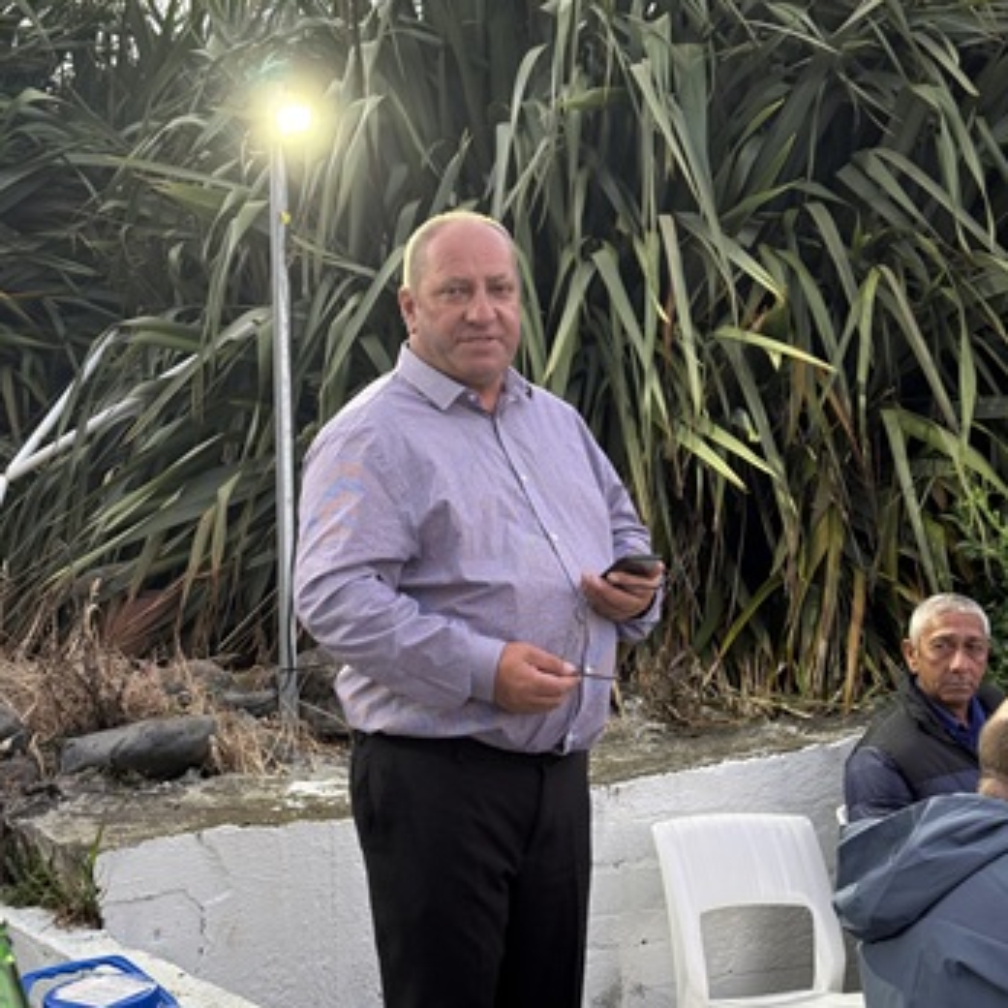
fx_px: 1878
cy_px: 581
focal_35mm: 57
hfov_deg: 30.0
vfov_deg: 30.0
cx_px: 505
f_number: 1.78
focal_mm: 6.76
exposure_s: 1/50
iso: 200
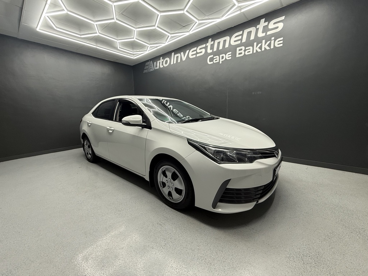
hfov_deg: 102.1
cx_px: 184
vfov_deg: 85.7
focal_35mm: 14
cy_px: 138
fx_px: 149
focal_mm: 2.22
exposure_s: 1/100
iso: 125
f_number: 2.2
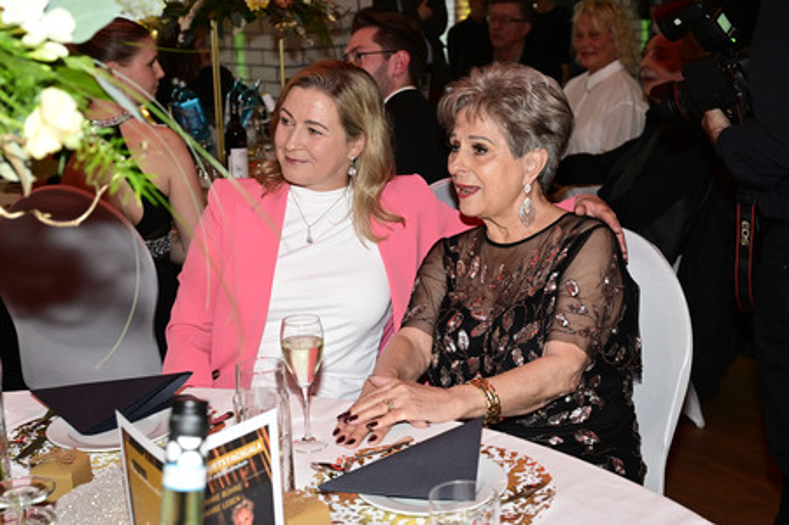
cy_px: 262
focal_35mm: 44
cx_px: 394
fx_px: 964
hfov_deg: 44.5
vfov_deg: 30.5
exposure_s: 1/200
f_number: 5.6
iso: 3200
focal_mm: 44
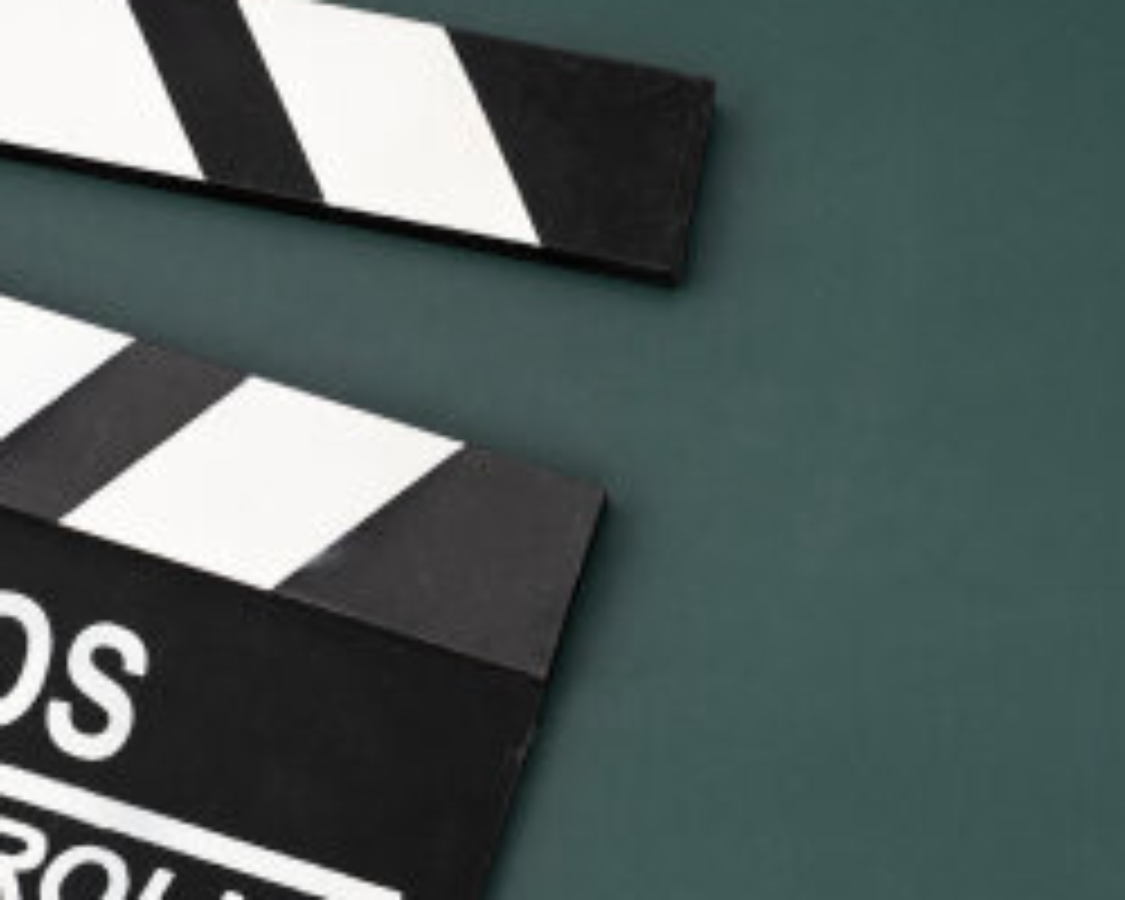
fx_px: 2997
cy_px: 621
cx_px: 616
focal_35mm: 90
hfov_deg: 21.3
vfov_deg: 17.0
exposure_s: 1/160
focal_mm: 40
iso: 250
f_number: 7.1
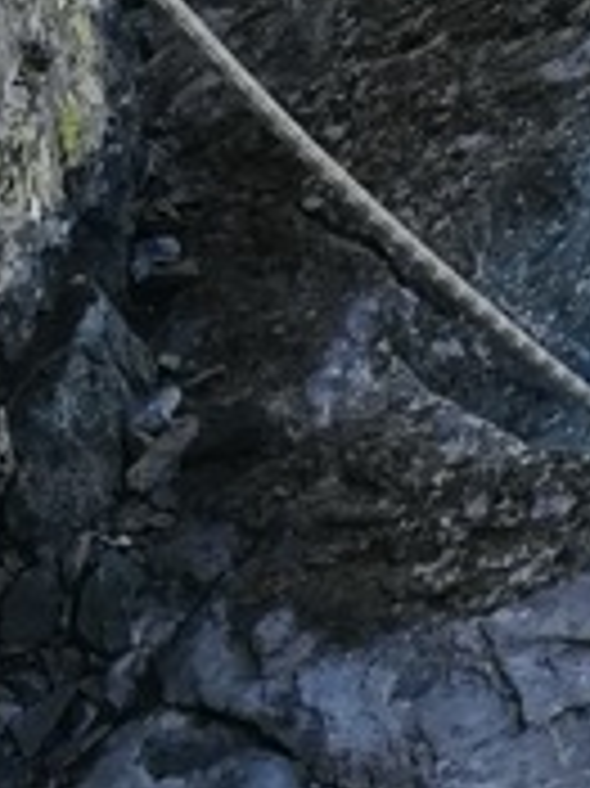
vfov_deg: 12.9
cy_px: 41
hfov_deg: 9.4
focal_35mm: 152
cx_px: 941
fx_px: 3458
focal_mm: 3.83
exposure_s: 1/170
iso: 50
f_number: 2.2
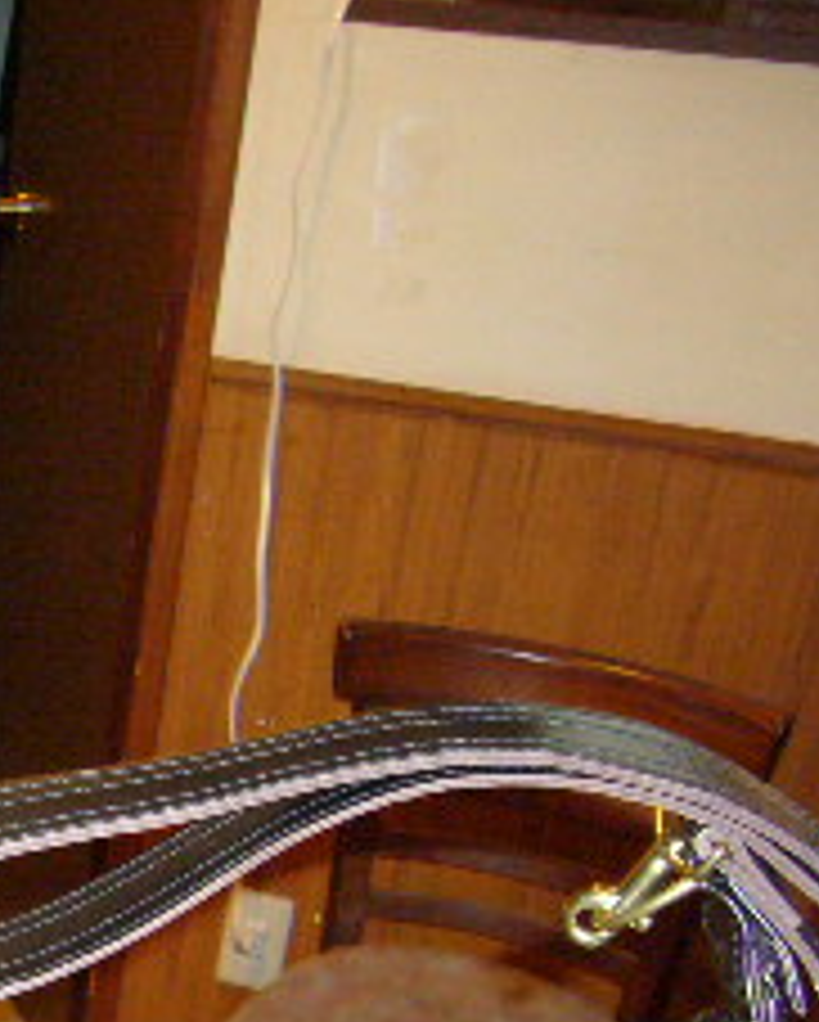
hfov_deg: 17.3
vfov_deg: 23.8
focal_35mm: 77
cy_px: 999
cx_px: -531
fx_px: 2330
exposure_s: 1/8
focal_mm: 4.6
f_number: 2.8
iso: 160
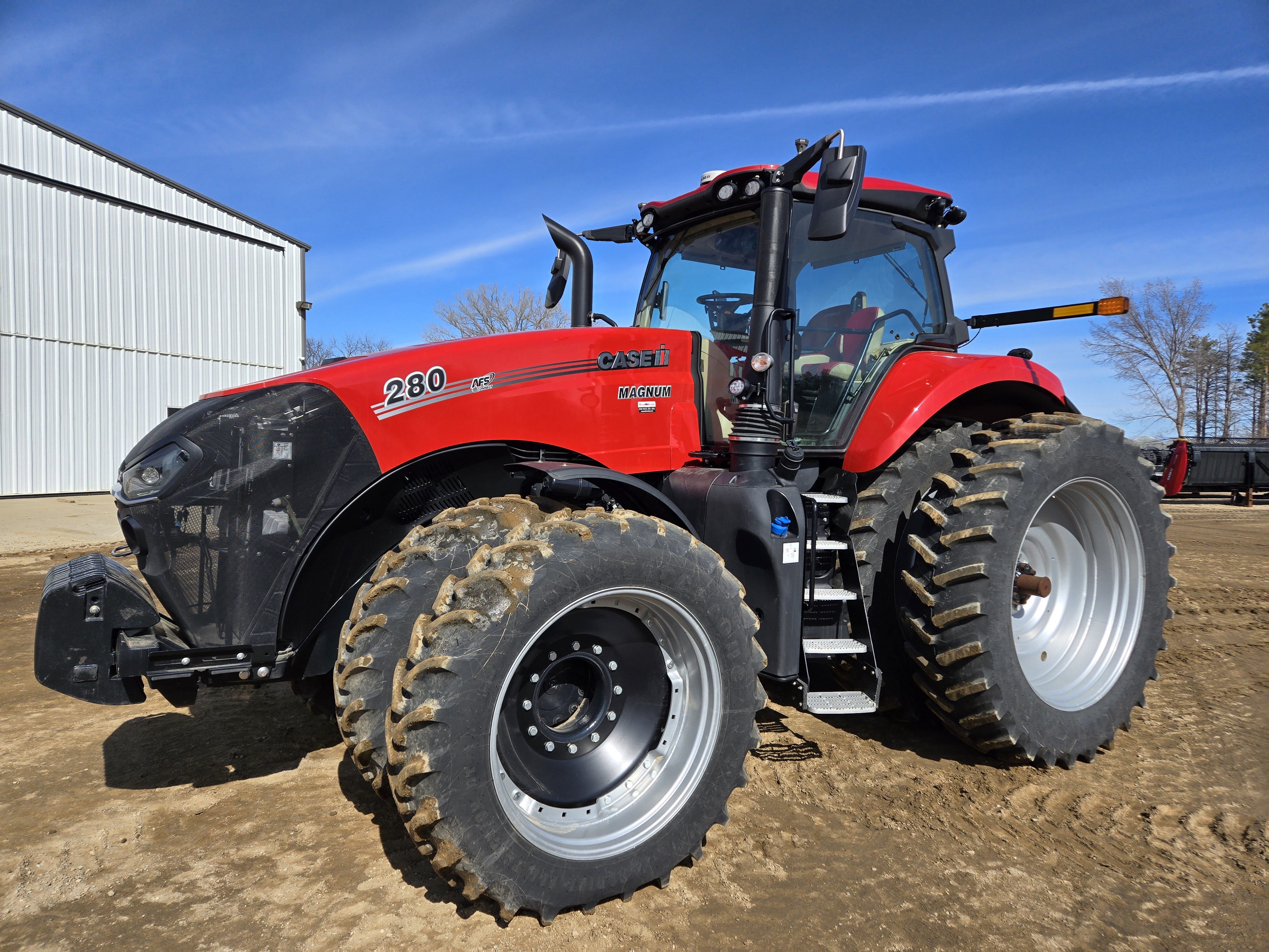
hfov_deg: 73.9
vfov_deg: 58.9
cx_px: 634
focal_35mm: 23
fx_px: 843
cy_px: 476
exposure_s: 1/2094
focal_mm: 5.4
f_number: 1.8
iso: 25
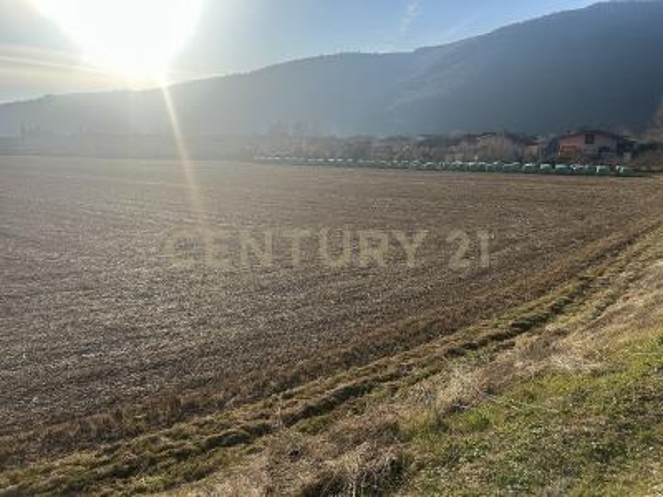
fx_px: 498
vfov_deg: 53.1
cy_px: 248
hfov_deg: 67.3
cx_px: 332
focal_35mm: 26
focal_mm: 5.7
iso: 50
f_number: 1.5
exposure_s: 1/4274
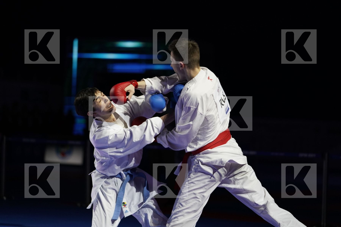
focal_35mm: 118
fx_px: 1118
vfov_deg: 11.6
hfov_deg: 17.3
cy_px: 114
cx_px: 170
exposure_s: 1/1000
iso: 2000
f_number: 2.8
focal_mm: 118
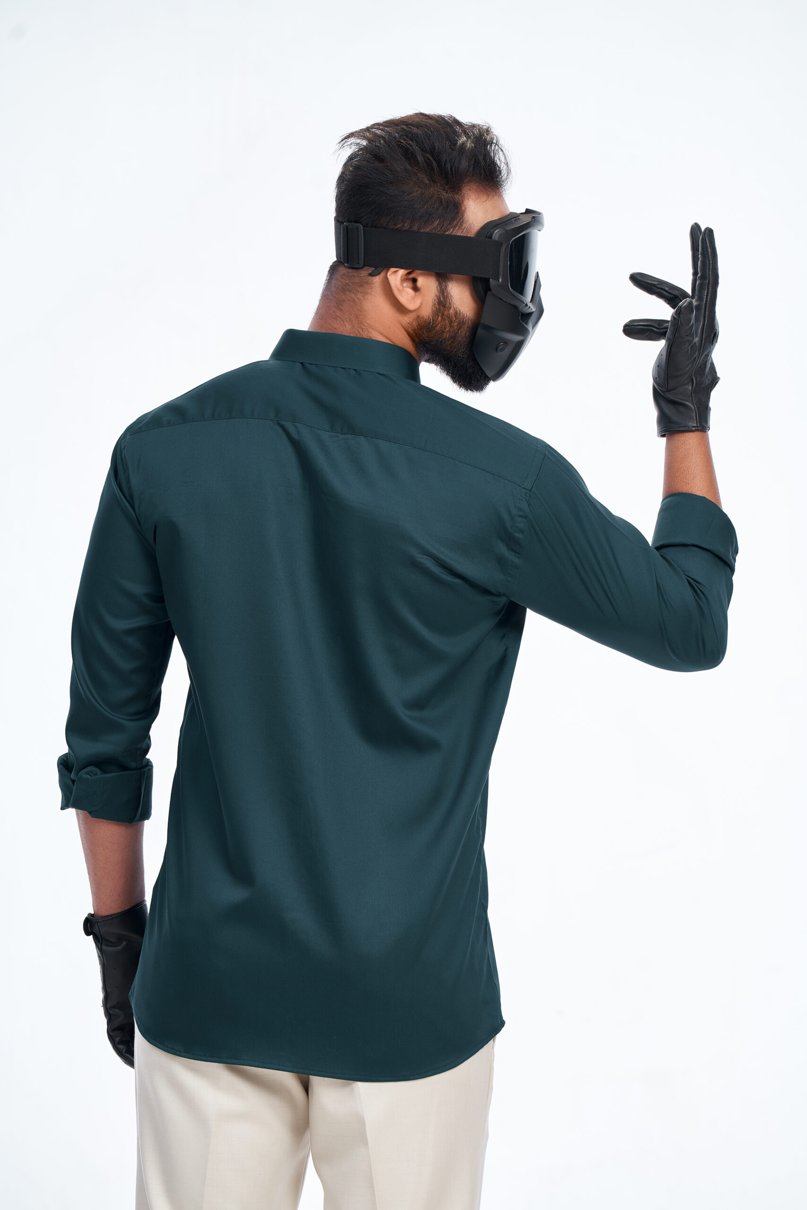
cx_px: 404
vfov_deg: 11.5
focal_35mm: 178
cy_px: 605
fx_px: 5984
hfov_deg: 7.7
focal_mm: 178
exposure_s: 1/125
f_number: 5.6
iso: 125
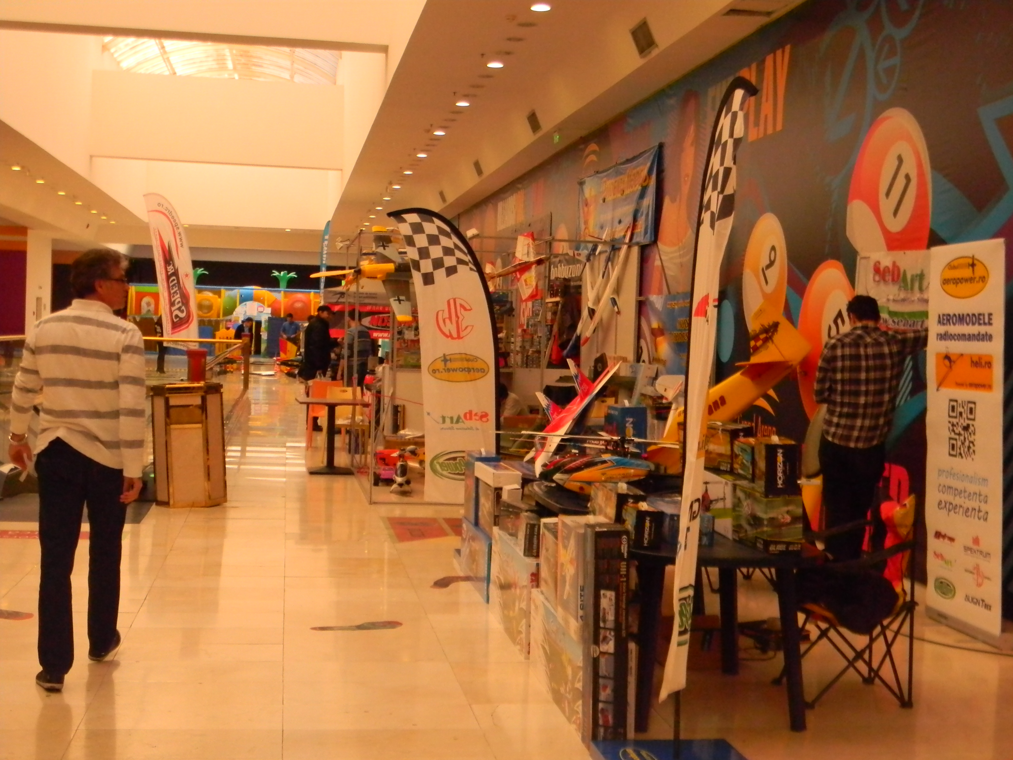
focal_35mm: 47
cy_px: 380
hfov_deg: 40.4
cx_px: 506
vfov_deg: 30.9
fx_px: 1375
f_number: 3.9
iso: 115
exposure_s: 1/59.6
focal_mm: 8.6
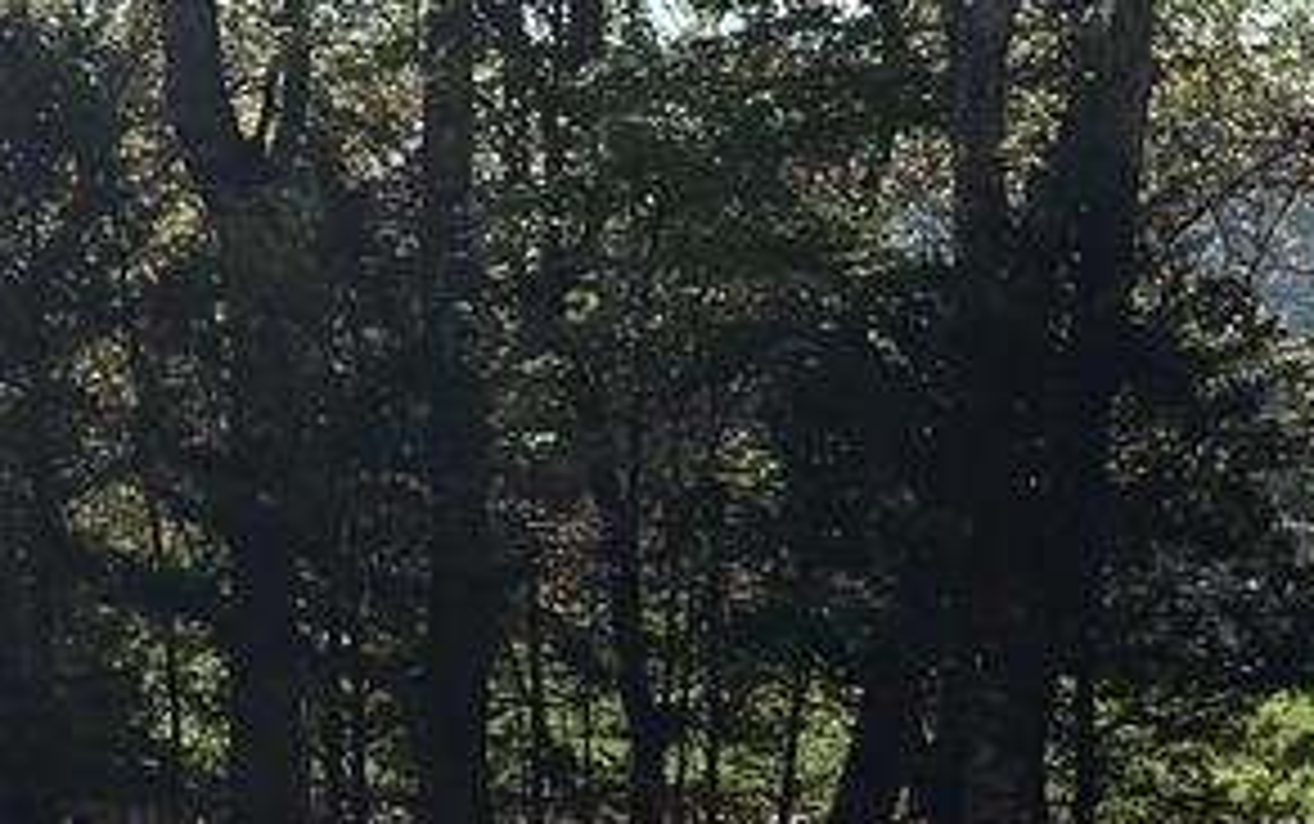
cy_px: 788
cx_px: 216
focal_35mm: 193
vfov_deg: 6.8
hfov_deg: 10.8
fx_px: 6917
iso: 64
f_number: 1.6
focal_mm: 5.96
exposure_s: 1/3831
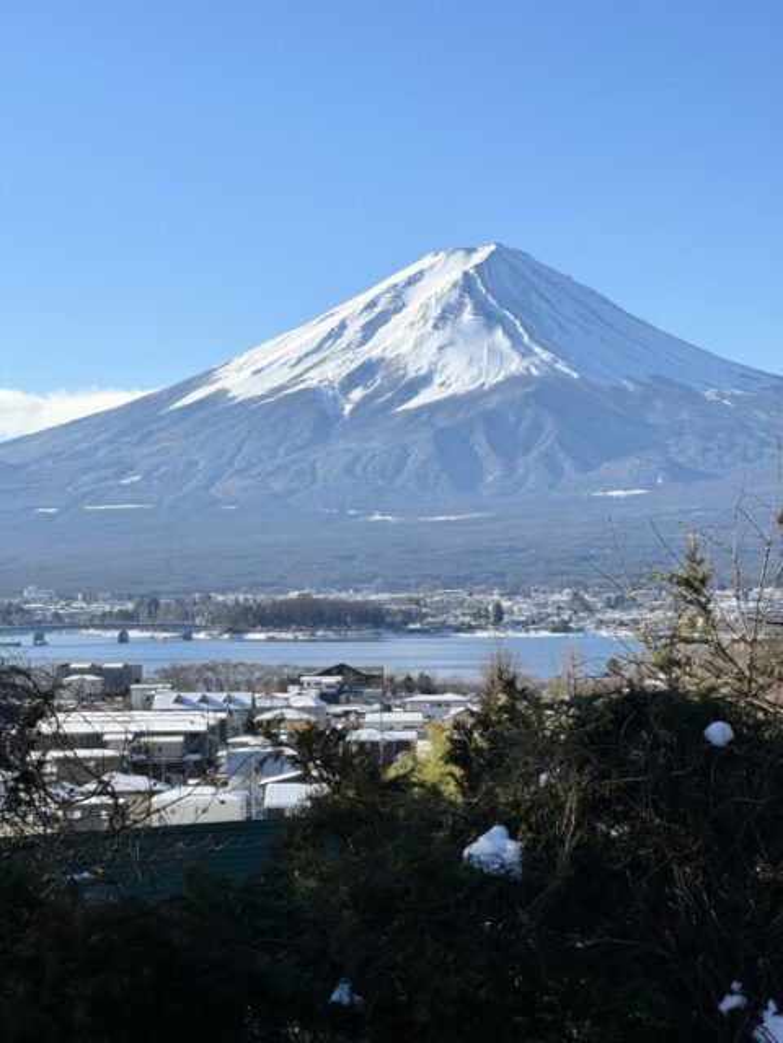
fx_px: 2322
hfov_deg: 19.1
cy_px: 522
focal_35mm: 77
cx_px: 392
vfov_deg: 25.3
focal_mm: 9
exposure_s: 1/732
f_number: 2.8
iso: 25
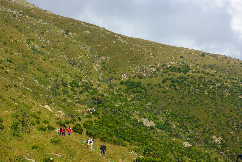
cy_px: 81
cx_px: 121
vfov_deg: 16.6
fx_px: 555
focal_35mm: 82
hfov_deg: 24.6
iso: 100
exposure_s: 1/180
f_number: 9.5
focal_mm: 55
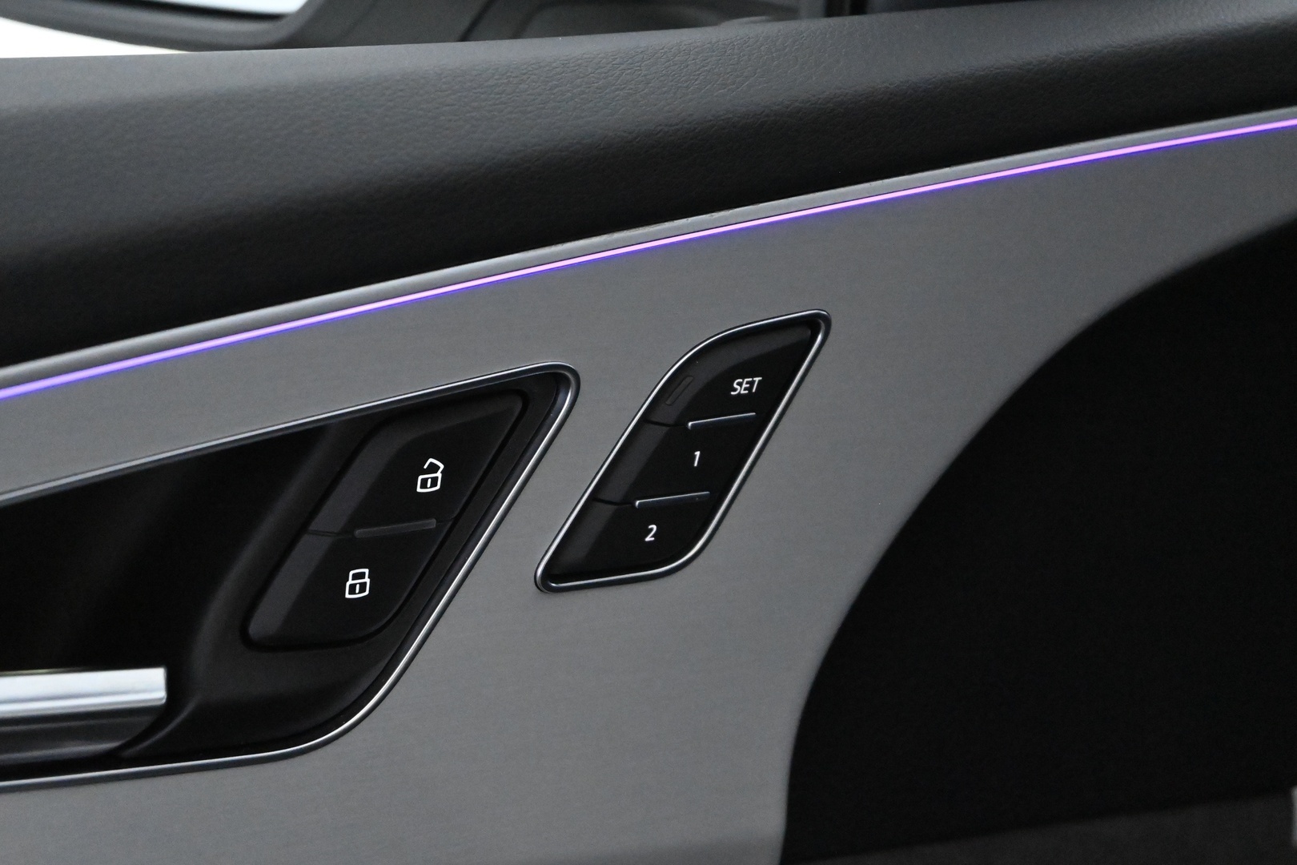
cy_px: 432
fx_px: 2702
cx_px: 648
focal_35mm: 75
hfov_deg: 27.0
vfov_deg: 18.2
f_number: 6.3
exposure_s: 1/80
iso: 11400
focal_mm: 50
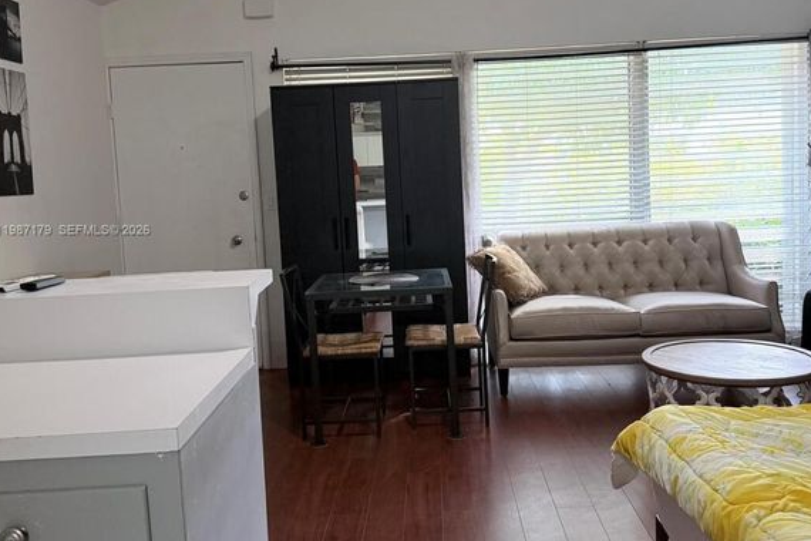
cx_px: 407
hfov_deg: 69.4
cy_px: 231
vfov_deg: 49.4
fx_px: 586
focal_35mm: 26
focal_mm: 6.76
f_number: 1.78
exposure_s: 1/60
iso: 250
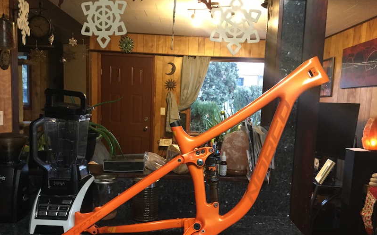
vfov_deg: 38.2
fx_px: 339
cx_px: 188
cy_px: 139
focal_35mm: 33
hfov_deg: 58.1
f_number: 2.4
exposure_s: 1/15
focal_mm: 3.3
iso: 200
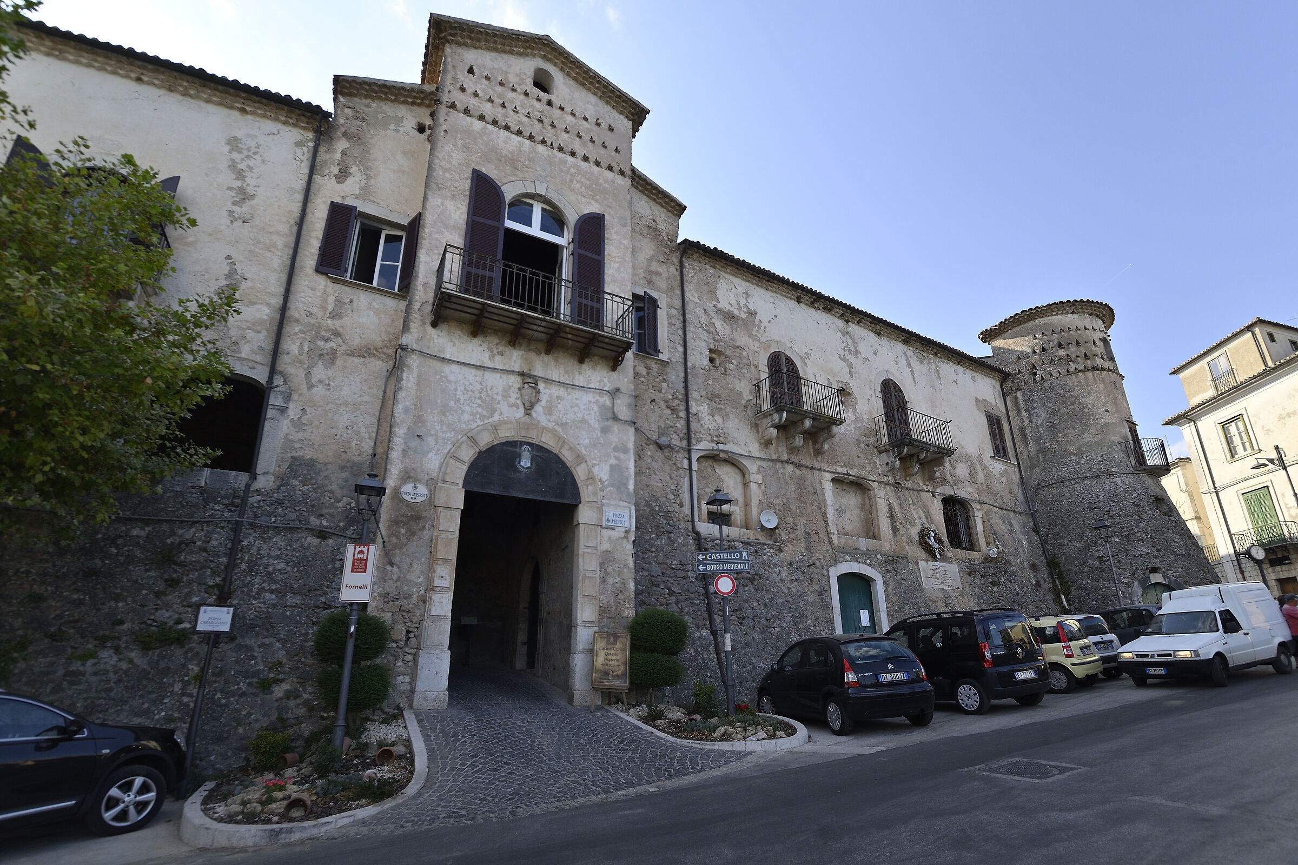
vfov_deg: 77.3
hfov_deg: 100.4
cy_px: 432
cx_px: 649
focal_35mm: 15
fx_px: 541
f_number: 6.3
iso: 100
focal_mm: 10
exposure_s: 1/320
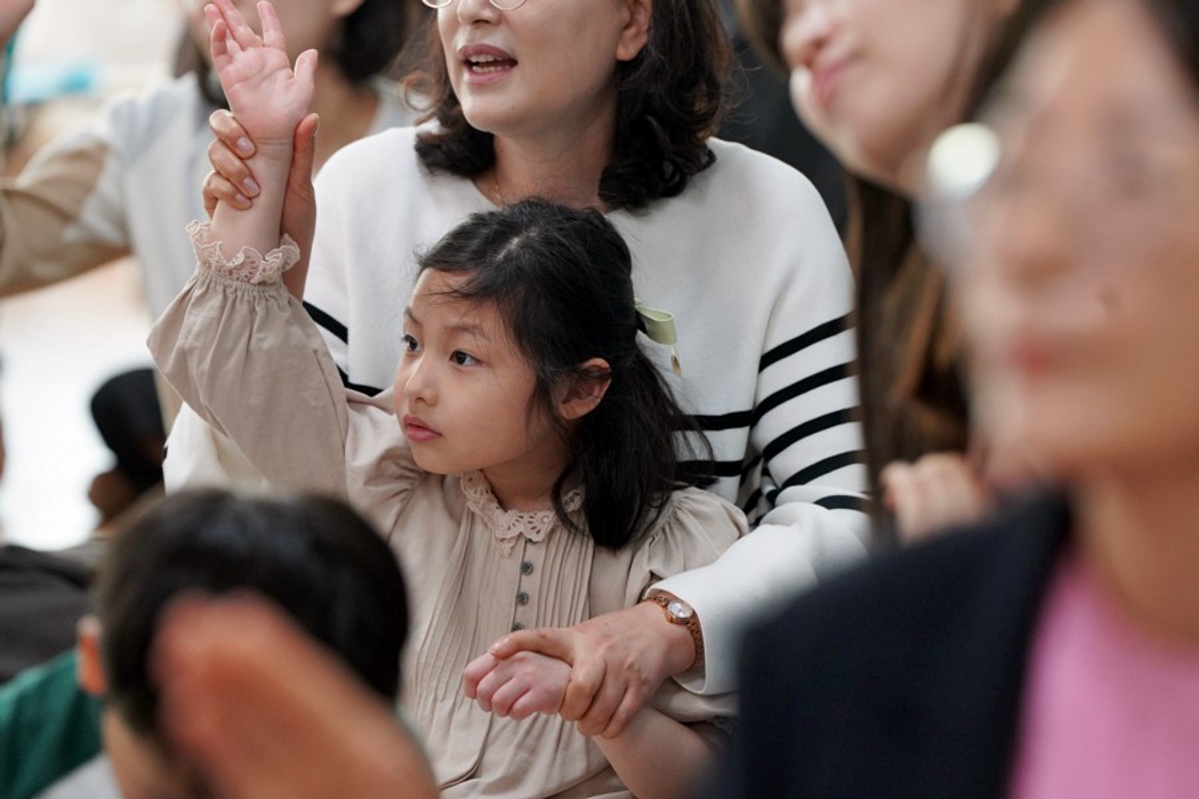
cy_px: 400
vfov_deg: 6.9
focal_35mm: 200
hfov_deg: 10.3
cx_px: 600
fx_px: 6661
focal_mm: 200
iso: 3200
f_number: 4
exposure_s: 1/250
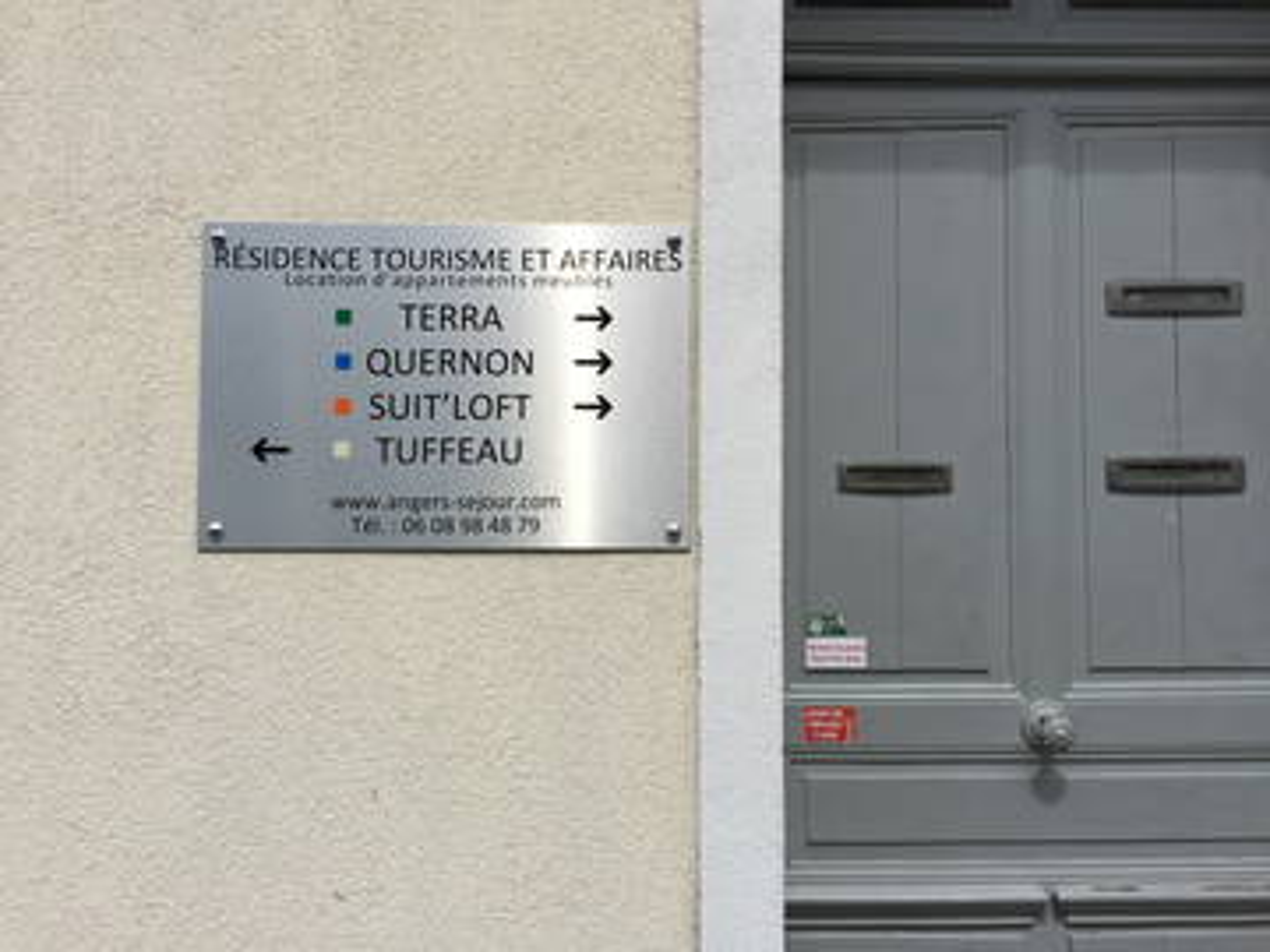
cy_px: 476
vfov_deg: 48.2
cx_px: 635
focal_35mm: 29
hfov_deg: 61.7
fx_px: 1064
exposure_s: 1/1883
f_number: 2.2
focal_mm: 4.15
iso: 32
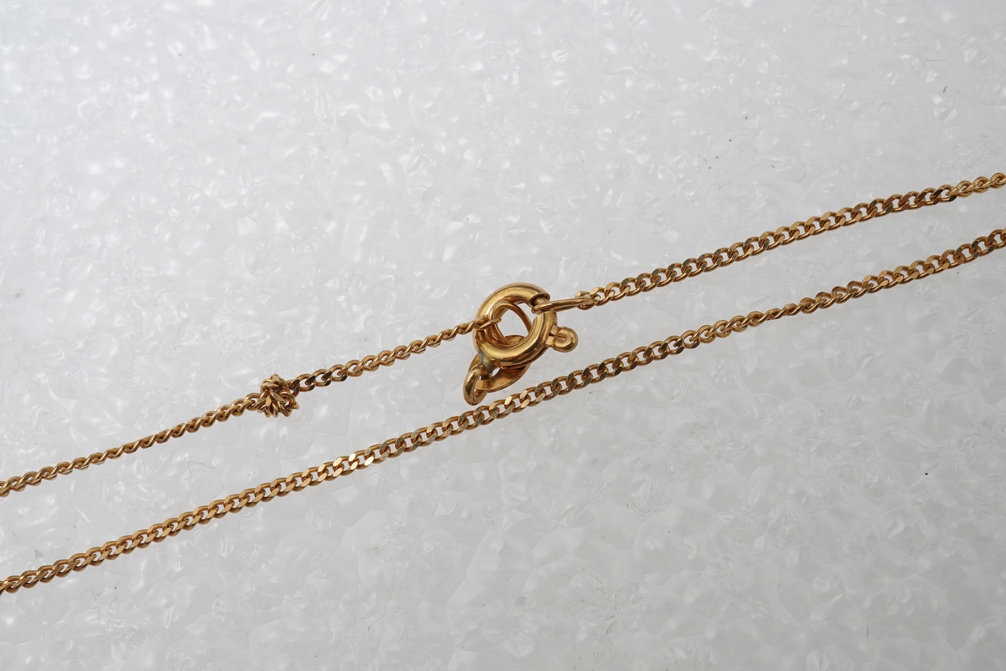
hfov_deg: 43.6
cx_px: 503
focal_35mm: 45
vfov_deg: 29.9
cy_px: 336
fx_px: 1258
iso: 640
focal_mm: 30
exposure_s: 1/125
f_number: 22
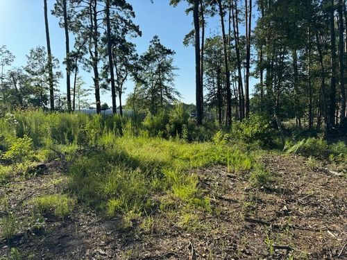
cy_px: 130
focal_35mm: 24
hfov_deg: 71.6
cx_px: 174
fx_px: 241
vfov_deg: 56.8
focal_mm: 6.76
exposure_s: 1/2604
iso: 80
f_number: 1.78
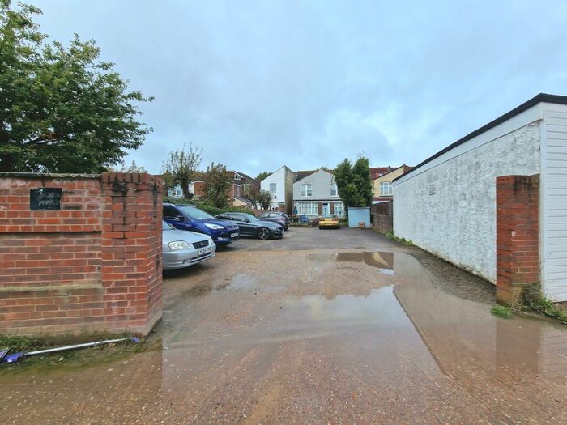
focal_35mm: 13
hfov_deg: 106.2
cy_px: 212
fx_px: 213
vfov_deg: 89.9
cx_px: 284
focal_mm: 2.2
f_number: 2.2
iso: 50
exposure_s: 1/1000
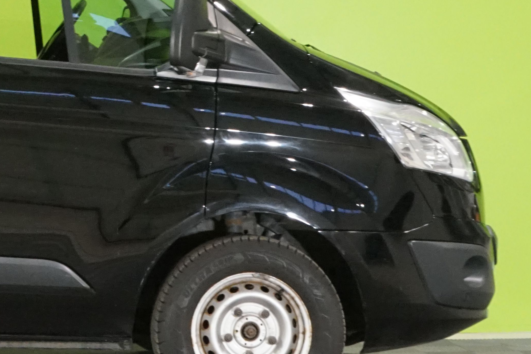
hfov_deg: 14.4
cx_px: -165
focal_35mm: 136
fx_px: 2006
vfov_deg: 10.0
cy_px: 57
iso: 6400
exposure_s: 1/15
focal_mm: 47
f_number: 20
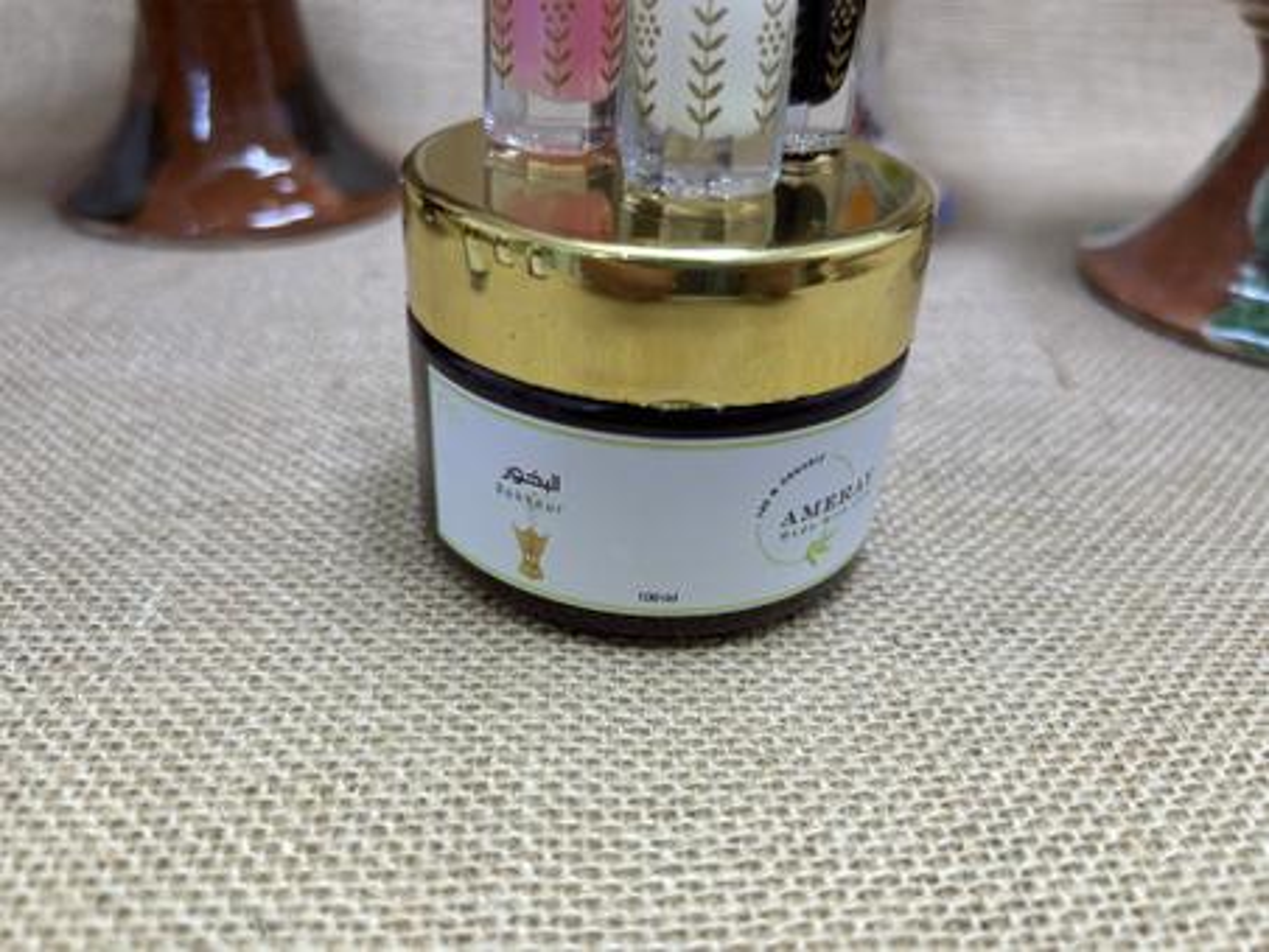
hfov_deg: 67.3
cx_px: 634
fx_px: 953
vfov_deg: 53.1
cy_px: 476
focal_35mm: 26
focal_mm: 5.7
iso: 40
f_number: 1.5
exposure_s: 1/100
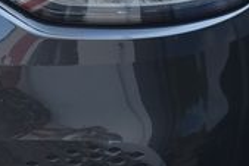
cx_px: -80
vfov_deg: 5.6
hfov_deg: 8.3
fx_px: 1682
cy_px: -43
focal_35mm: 243
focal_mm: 40
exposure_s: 1/160
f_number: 6.3
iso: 500
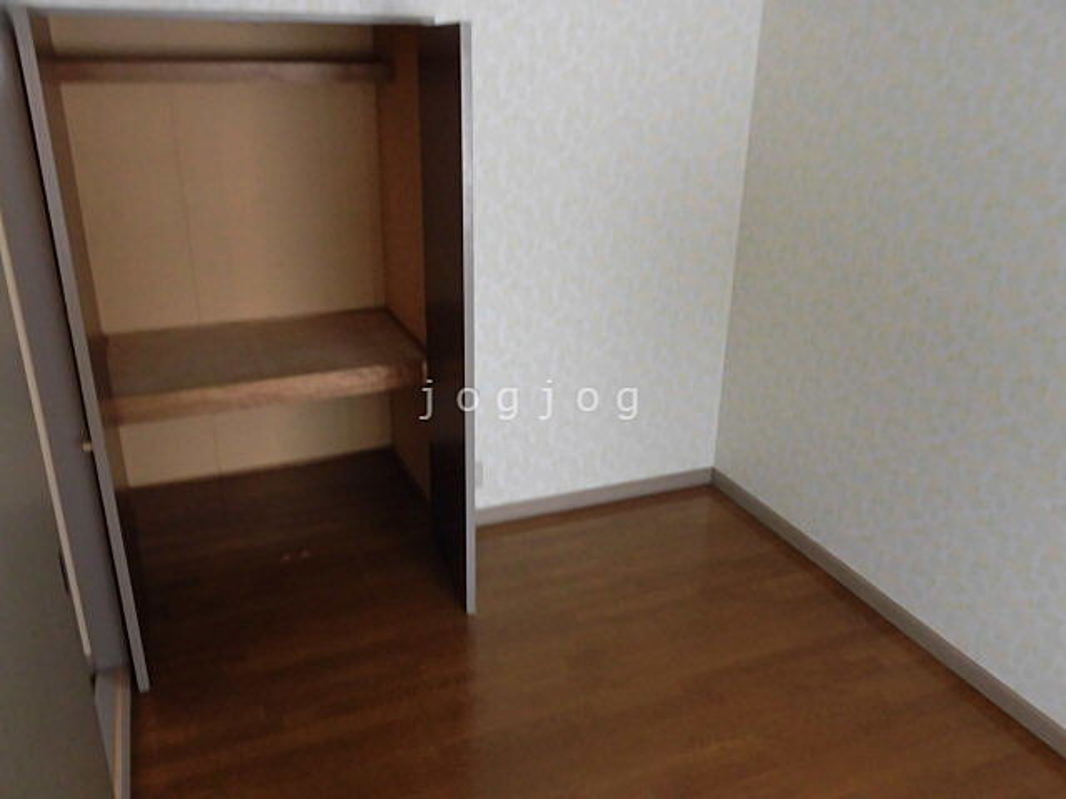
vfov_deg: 49.7
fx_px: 862
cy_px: 400
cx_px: 533
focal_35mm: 28
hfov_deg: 63.4
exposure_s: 1/50
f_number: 3.3
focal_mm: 4.98
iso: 250
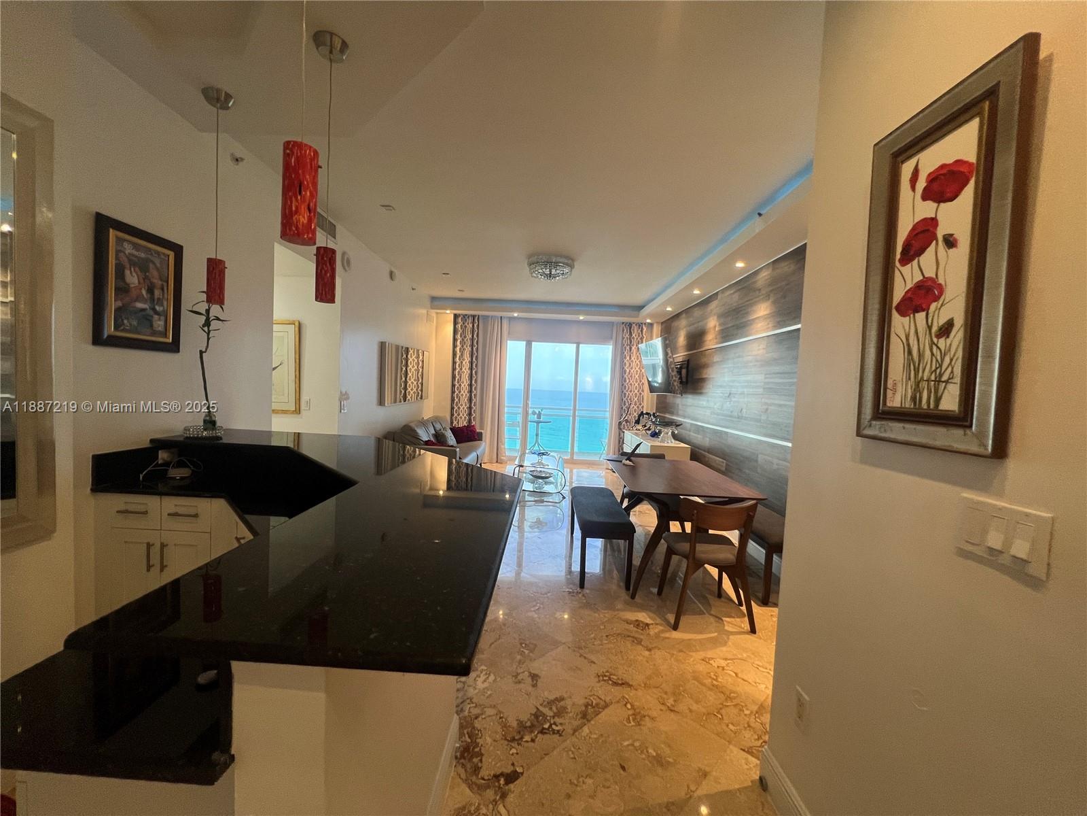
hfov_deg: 106.2
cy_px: 408
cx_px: 544
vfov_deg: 89.9
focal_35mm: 13
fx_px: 408
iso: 160
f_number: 1.8
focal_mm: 1.57
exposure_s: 1/120
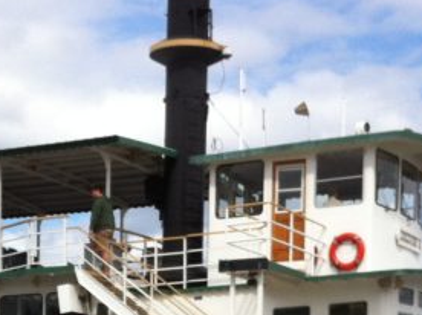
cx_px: 102
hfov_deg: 15.1
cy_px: 524
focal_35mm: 130
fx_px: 1582
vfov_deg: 10.8
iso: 80
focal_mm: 3.85
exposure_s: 1/1436
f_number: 2.8
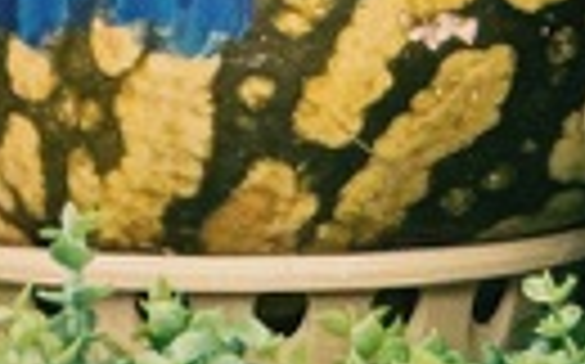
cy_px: -539
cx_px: 1818
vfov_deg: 1.3
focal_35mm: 999
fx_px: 15913
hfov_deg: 2.1
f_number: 2.8
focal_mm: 15.66
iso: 250
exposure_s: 1/121
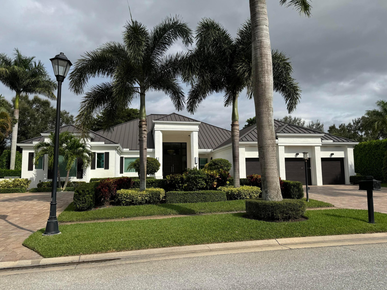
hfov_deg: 71.6
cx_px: 194
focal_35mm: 24
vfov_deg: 56.8
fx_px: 268
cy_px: 145
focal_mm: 6.76
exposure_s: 1/7092
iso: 80
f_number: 1.78
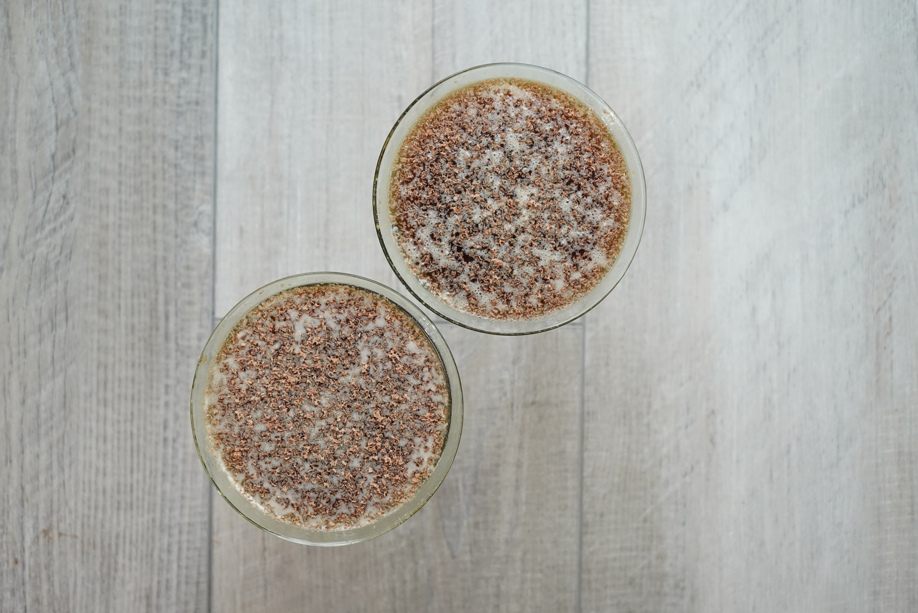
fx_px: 1148
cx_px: 459
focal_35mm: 45
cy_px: 306
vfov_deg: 29.9
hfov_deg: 43.6
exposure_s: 1/320
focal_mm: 30
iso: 1000
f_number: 4.5
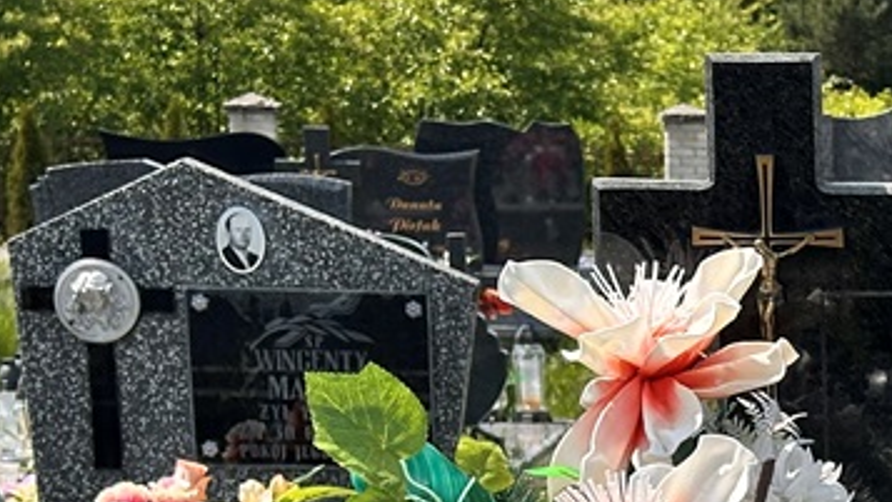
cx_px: 1179
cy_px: 902
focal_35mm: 150
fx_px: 3549
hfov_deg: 13.8
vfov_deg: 7.8
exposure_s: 1/3058
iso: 64
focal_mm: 6.86
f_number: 1.78
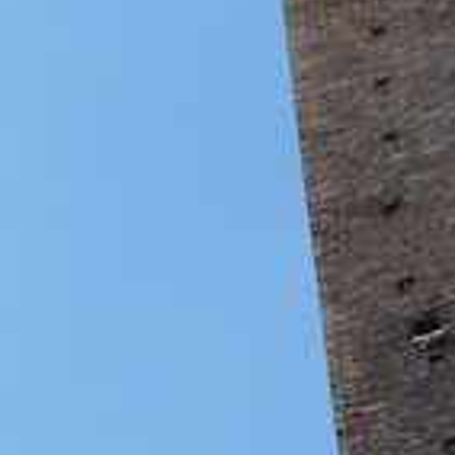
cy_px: 208
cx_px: 160
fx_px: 3272
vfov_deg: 8.0
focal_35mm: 220
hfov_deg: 8.0
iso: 100
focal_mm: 10.4
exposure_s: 1/320
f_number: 5.6
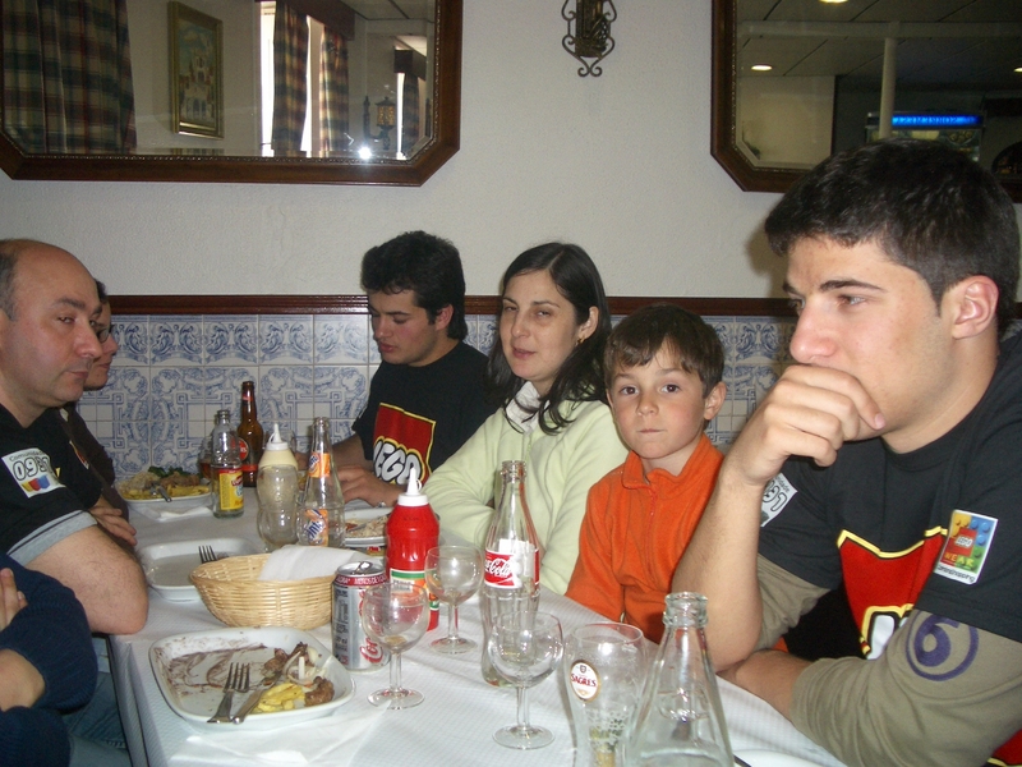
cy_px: 384
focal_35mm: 35
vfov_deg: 40.7
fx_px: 1033
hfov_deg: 52.6
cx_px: 511
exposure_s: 1/60
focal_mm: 5.8
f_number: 2.6
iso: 100
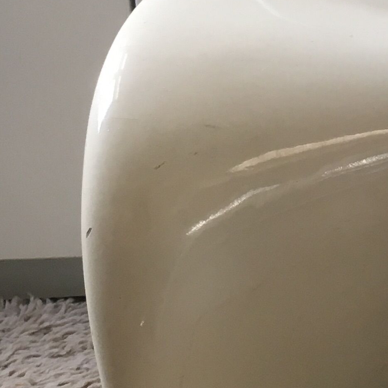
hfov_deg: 14.5
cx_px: 609
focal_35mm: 111
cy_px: 55
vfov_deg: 15.5
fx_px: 1408
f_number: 2.2
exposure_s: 1/33
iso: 64
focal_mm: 4.15
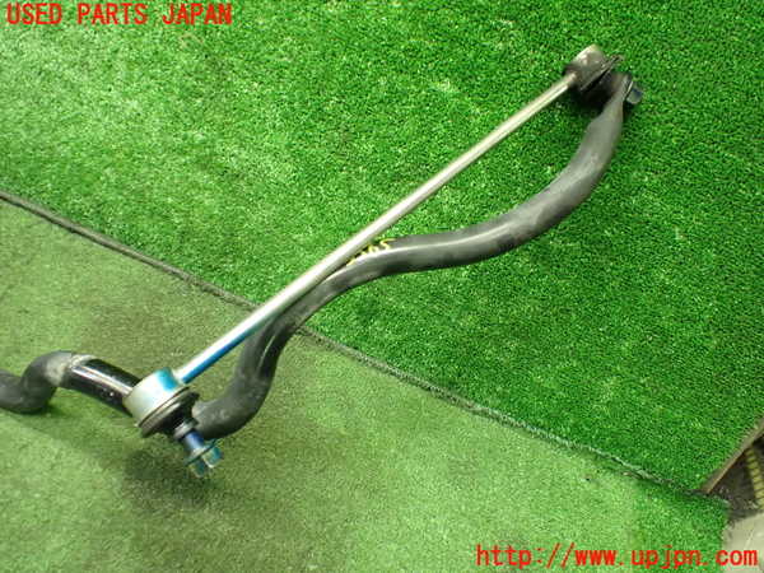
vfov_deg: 46.8
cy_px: 286
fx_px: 662
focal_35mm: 30
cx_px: 382
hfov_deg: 60.0
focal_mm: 5.4
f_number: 2.3
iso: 800
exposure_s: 1/80
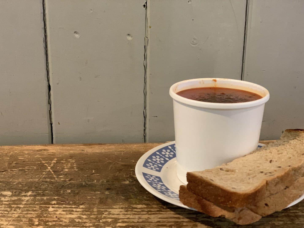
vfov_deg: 28.0
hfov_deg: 36.8
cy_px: 114
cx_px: 152
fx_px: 457
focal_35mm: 52
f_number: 2.4
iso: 320
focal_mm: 6
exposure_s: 1/33
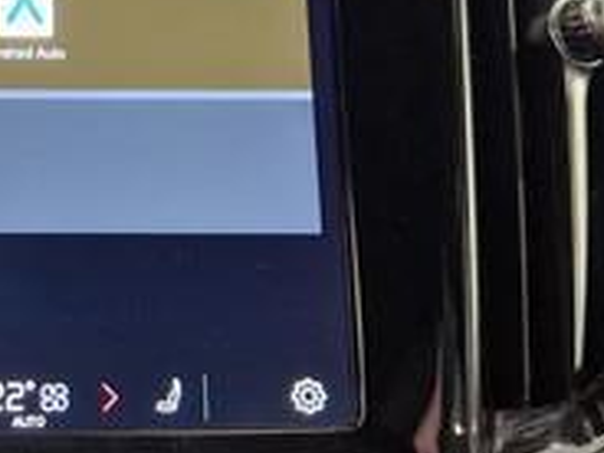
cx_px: -7
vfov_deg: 18.4
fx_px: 1396
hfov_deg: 23.4
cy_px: 164
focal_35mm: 80
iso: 500
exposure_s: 1/100
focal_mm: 5.4
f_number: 1.8
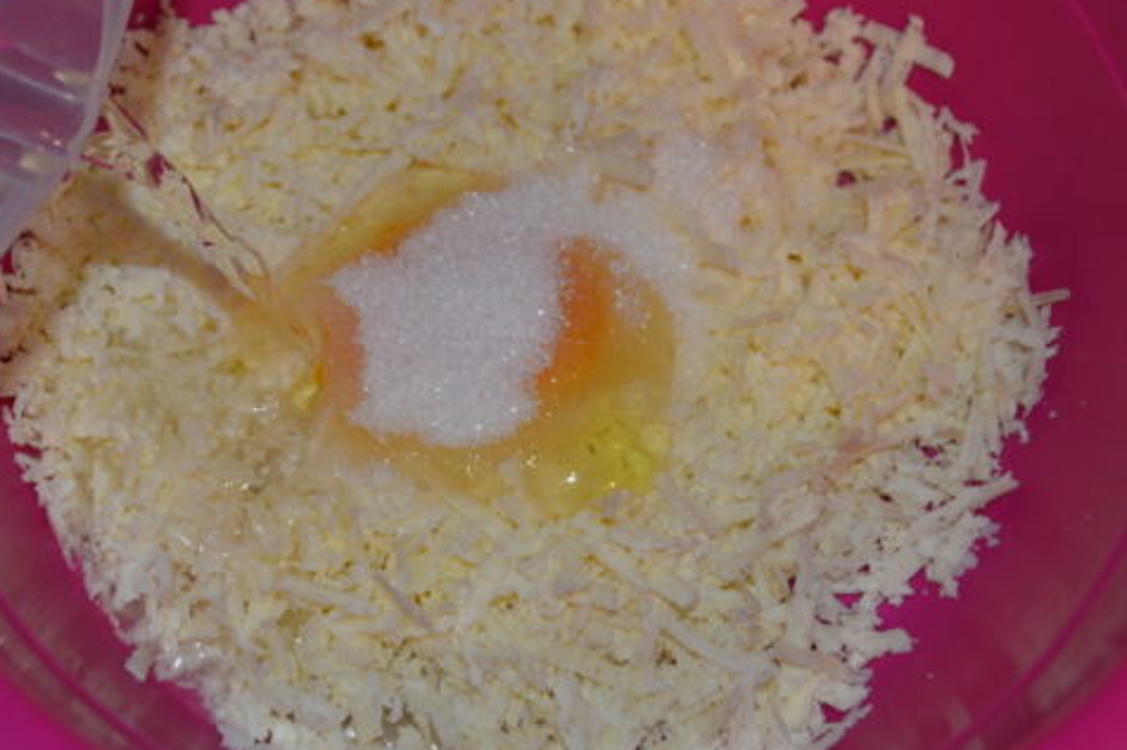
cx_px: 477
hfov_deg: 37.5
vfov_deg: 25.3
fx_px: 1658
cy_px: 250
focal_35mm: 53
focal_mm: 24
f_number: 4
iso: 400
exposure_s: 1/60
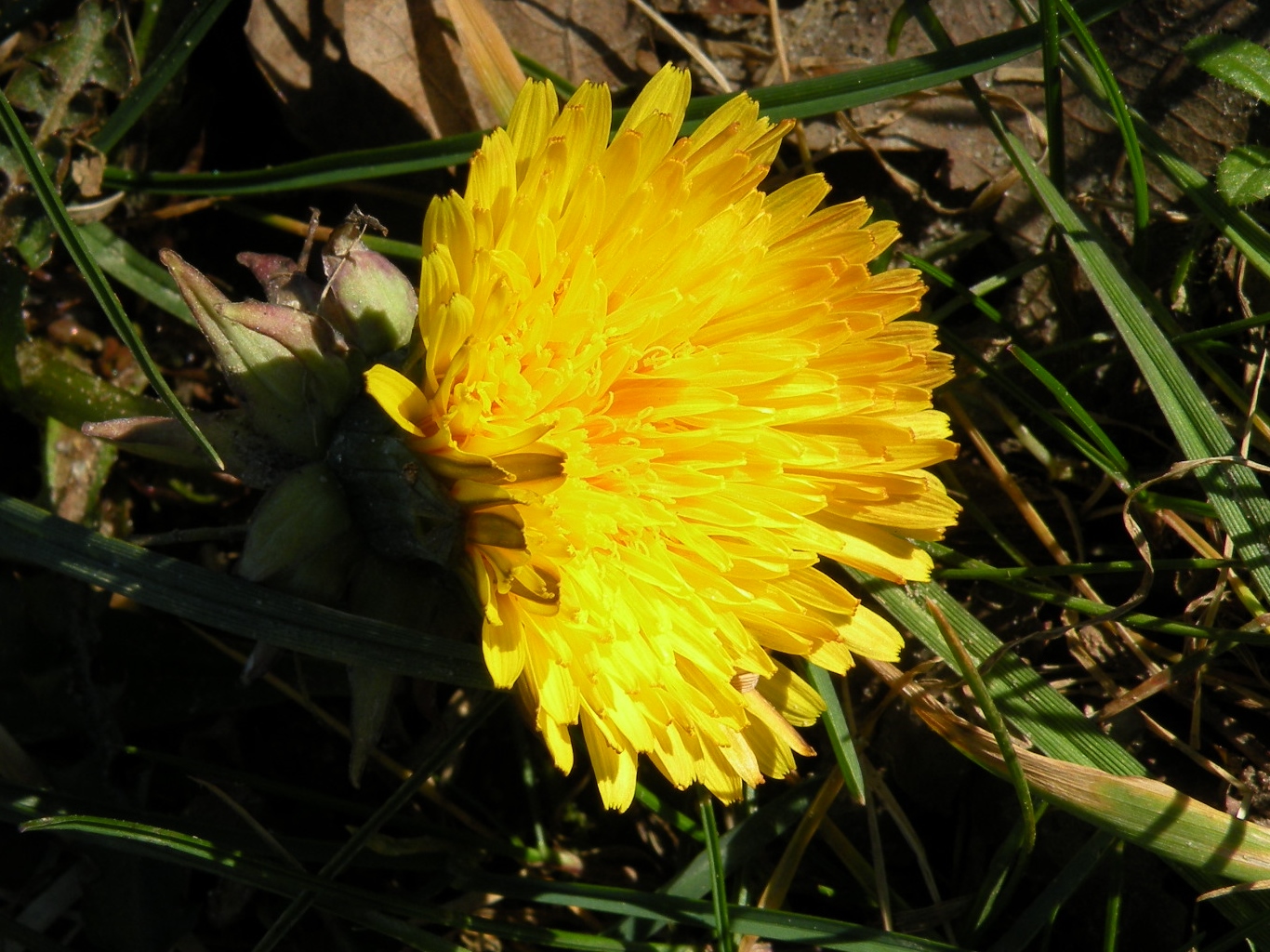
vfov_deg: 26.1
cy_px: 476
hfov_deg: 34.4
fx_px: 2054
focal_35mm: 56
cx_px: 635
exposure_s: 1/260
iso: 64
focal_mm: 9.8
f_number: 6.3
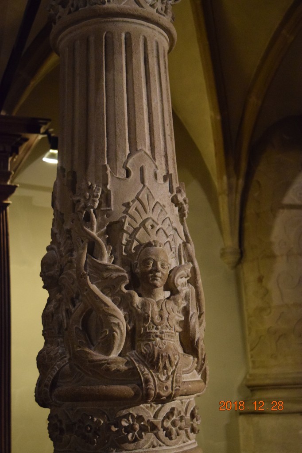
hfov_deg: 23.8
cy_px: 226
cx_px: 151
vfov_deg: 35.1
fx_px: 718
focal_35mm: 57
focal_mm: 38
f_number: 4.8
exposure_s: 1/60
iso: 5600
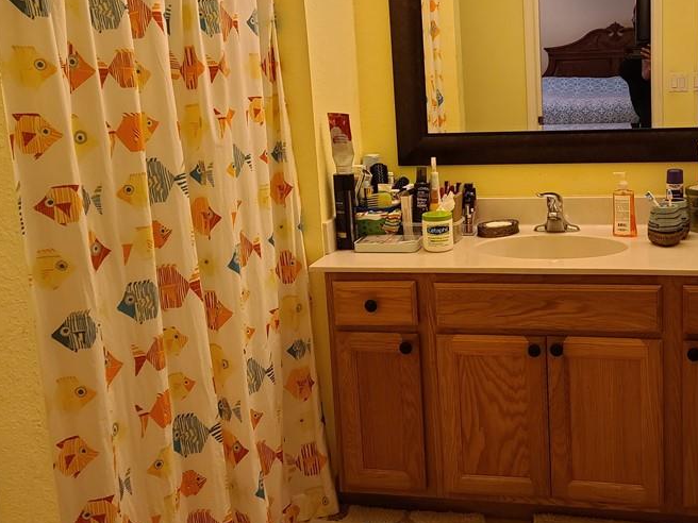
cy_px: 198
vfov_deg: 36.6
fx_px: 786
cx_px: 470
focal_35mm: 39
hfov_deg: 47.0
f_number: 1.8
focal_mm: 7
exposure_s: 1/59
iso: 160
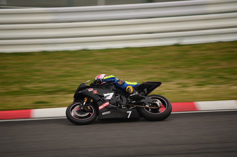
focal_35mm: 420
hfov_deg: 4.9
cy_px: 78
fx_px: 2759
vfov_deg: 3.3
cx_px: 118
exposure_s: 1/250
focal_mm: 280
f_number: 5.6
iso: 125
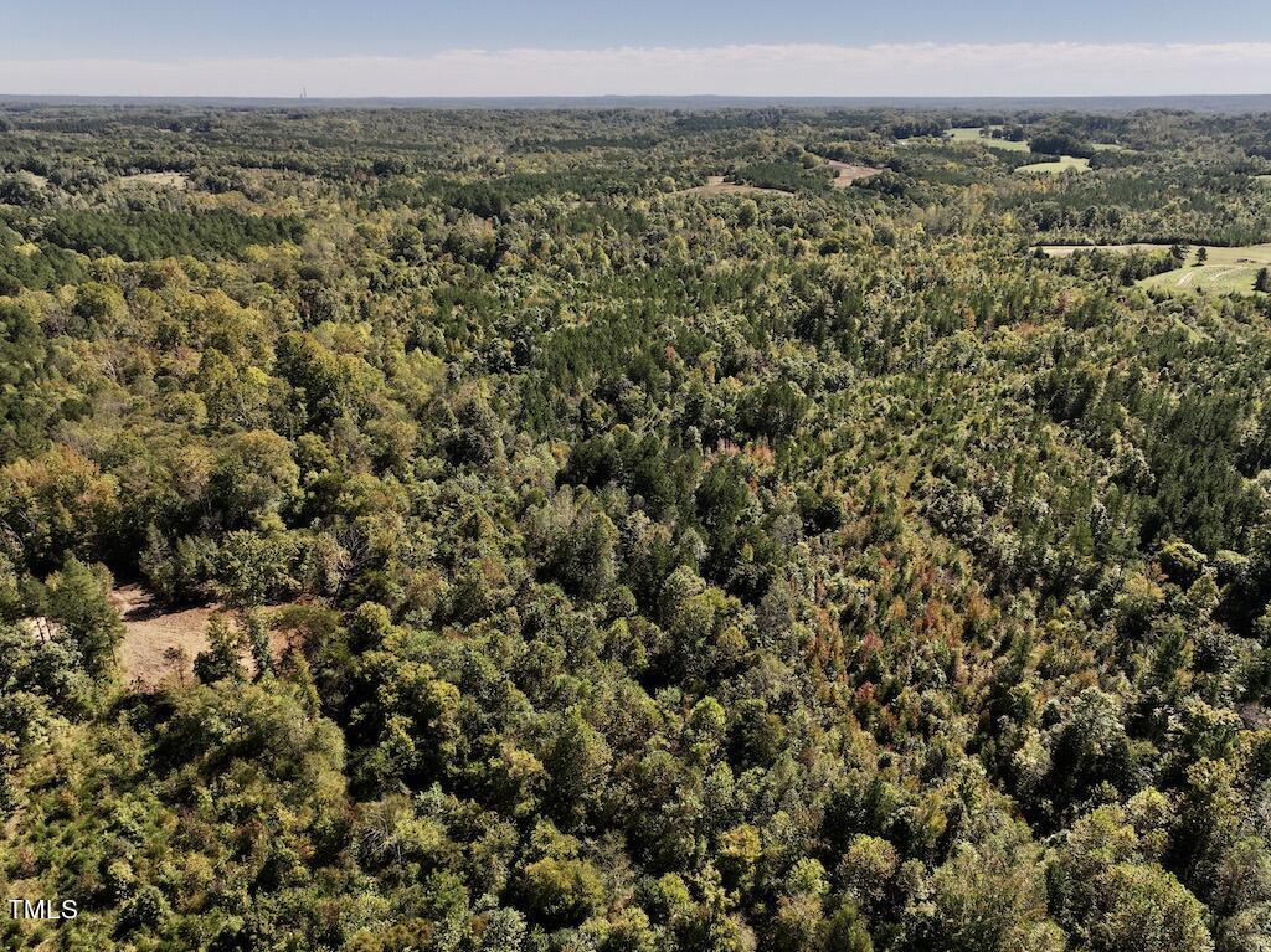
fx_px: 881
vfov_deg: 56.8
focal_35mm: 24
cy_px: 476
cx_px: 636
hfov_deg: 71.6
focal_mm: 12.29
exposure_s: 1/200
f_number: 2.8
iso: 140
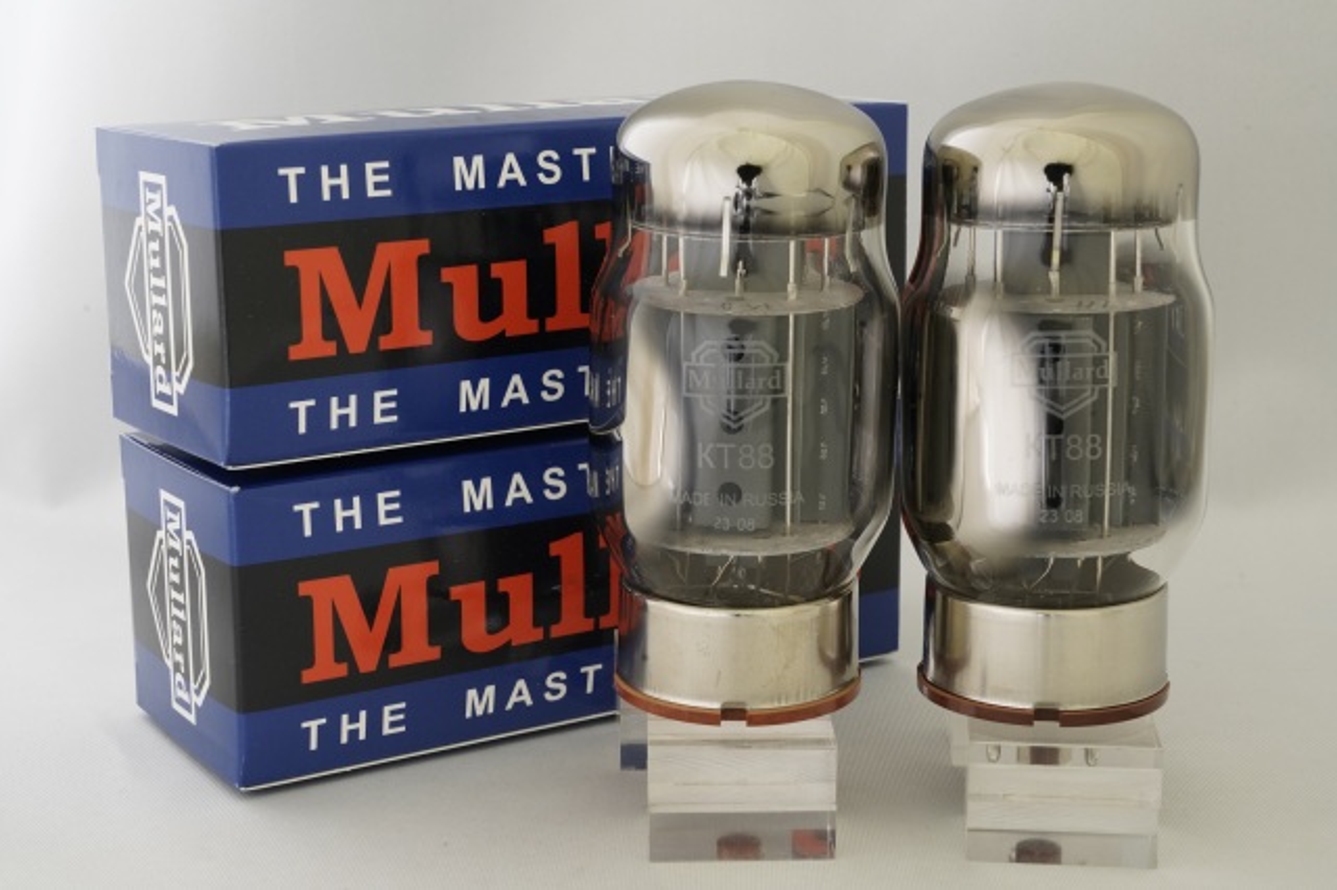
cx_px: 668
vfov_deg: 22.2
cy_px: 445
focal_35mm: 61
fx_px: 2264
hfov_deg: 32.9
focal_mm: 61
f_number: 18
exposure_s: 1/1.25
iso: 800
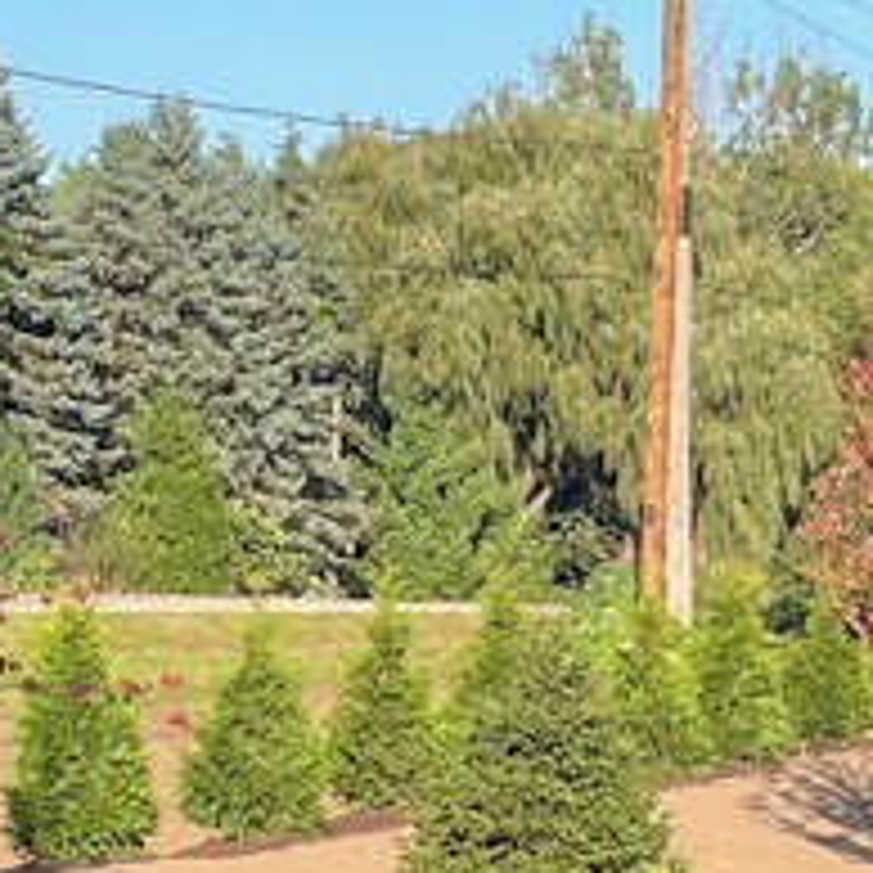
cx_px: 68
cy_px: 634
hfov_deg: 10.5
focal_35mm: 166
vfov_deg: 10.5
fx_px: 4736
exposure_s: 1/1862
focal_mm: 5.1
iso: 50
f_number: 1.6
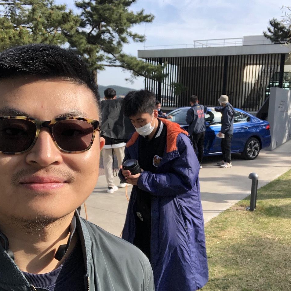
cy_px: 145
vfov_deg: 43.9
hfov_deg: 43.7
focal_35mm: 38
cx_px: 169
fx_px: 361
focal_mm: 2.87
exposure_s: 1/480
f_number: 2.2
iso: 20
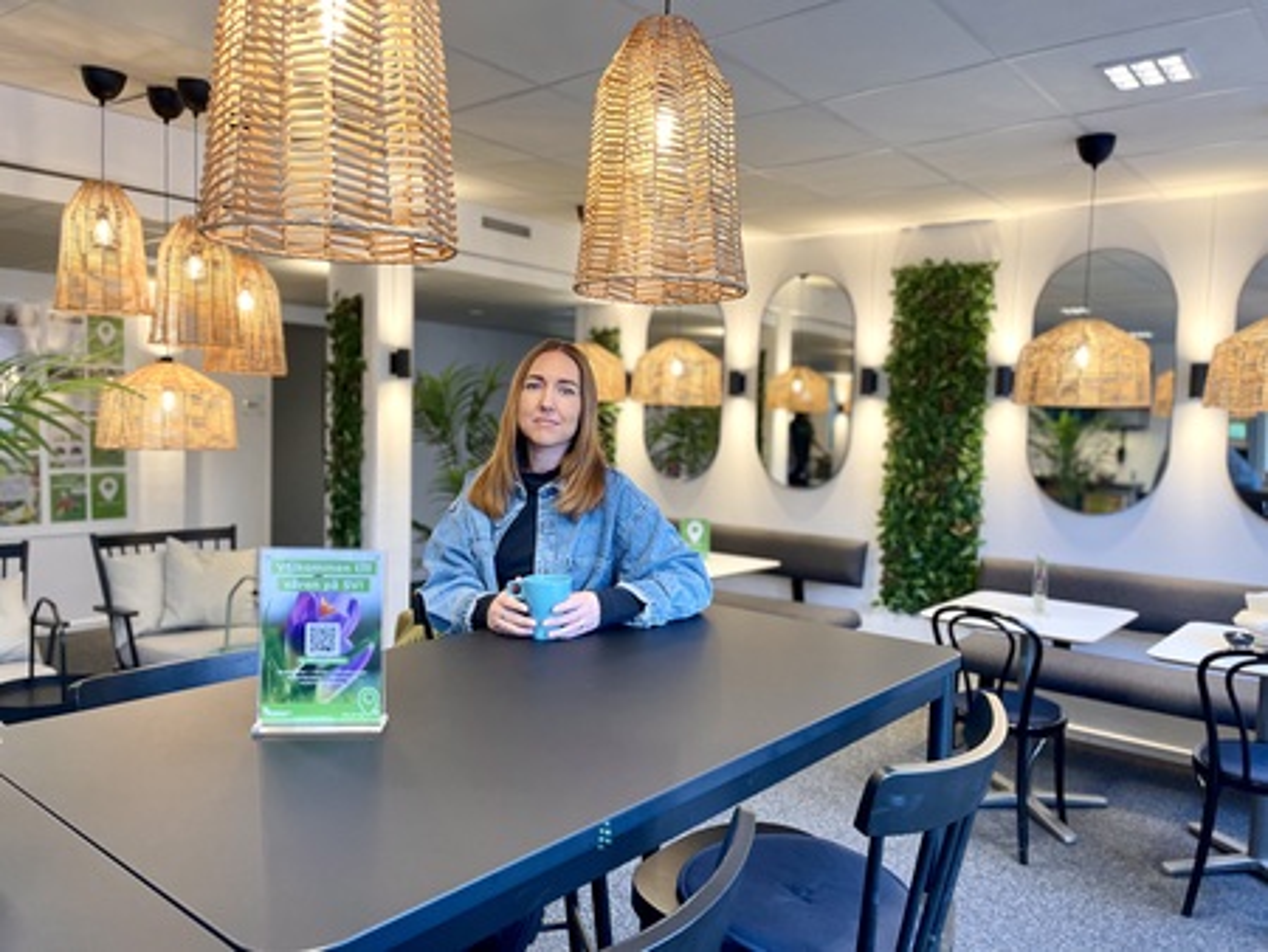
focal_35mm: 26
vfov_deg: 53.1
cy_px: 476
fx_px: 953
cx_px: 634
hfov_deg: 67.3
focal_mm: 5.1
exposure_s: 1/100
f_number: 1.6
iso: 125
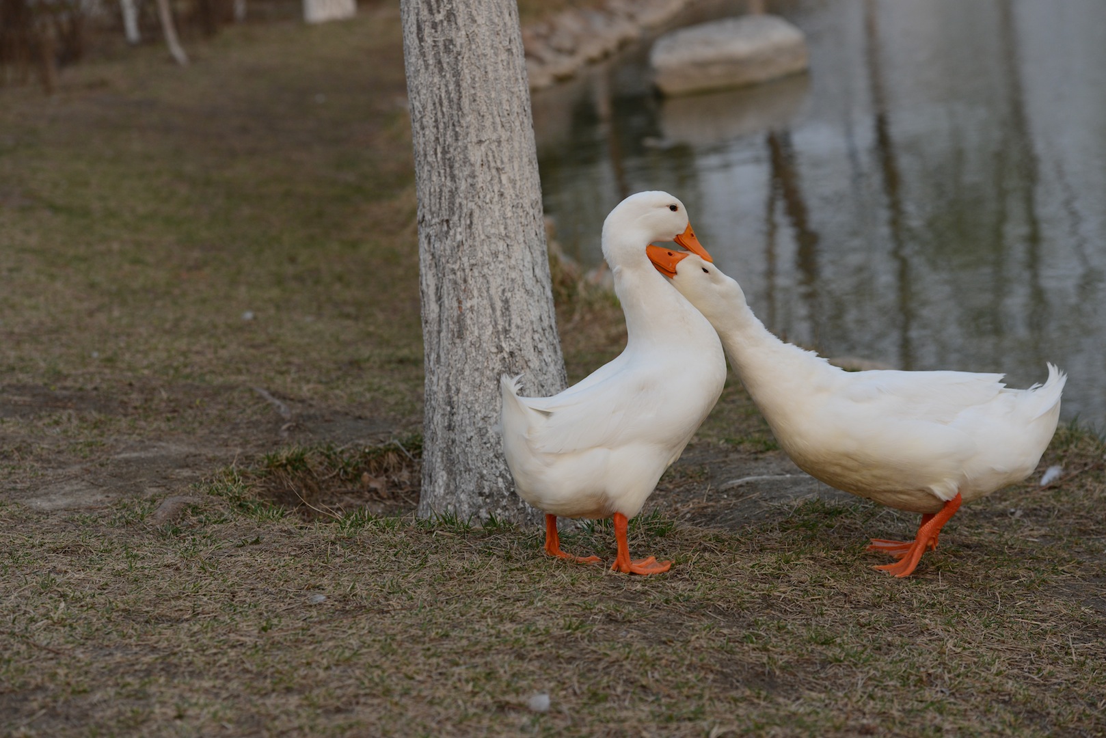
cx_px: 553
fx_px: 2612
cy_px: 369
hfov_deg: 23.9
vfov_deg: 16.1
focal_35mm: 85
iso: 640
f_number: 4.5
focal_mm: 85
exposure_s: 1/800
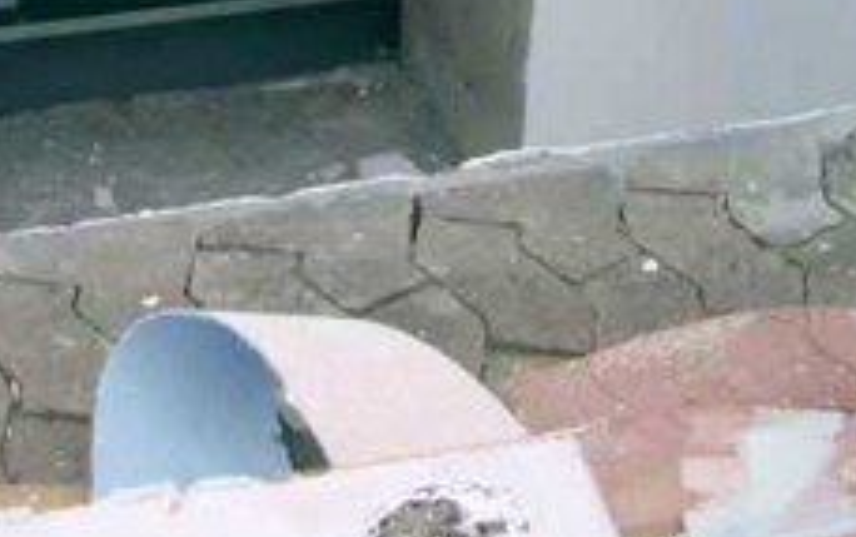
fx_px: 2405
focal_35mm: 103
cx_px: 94
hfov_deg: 19.8
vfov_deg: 12.6
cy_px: 26
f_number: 2.6
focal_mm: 7.6
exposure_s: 1/640
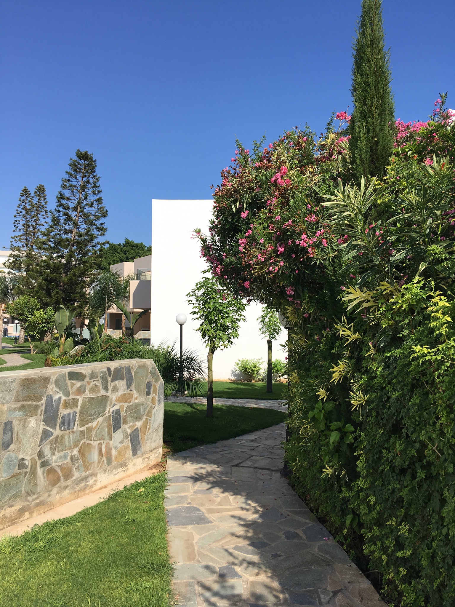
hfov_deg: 48.2
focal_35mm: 29
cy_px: 304
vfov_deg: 61.7
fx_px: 508
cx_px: 228
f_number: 2.2
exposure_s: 1/2024
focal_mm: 4.15
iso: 25
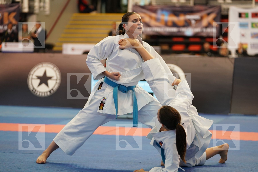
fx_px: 903
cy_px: 86
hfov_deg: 16.3
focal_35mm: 126
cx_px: 129
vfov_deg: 10.9
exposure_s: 1/500
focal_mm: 126
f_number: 2.8
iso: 1600
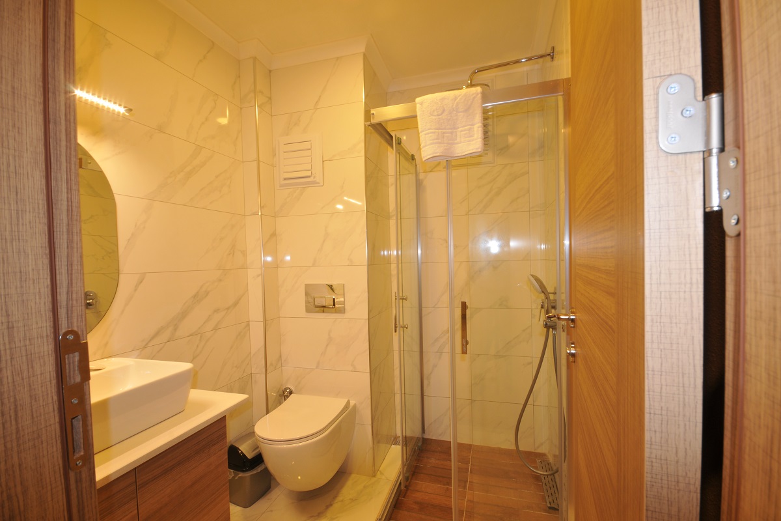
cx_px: 390
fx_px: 325
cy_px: 260
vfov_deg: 77.3
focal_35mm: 15
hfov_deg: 100.4
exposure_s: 1/1.6
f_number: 11
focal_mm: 10
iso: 200
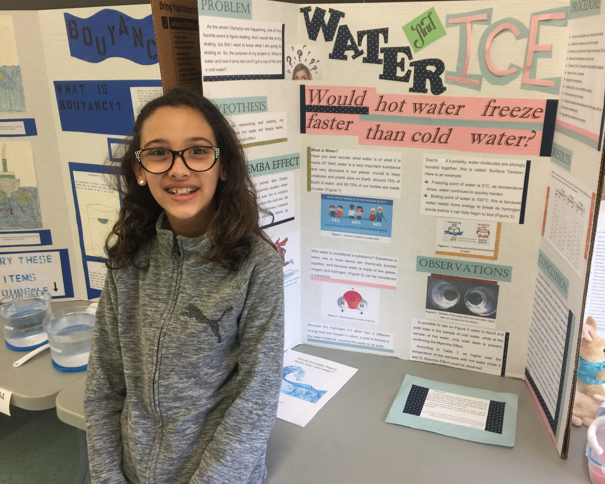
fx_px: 555
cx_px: 331
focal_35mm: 31
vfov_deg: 47.1
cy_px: 237
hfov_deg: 57.1
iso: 32
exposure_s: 1/15
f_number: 2.2
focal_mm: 4.15
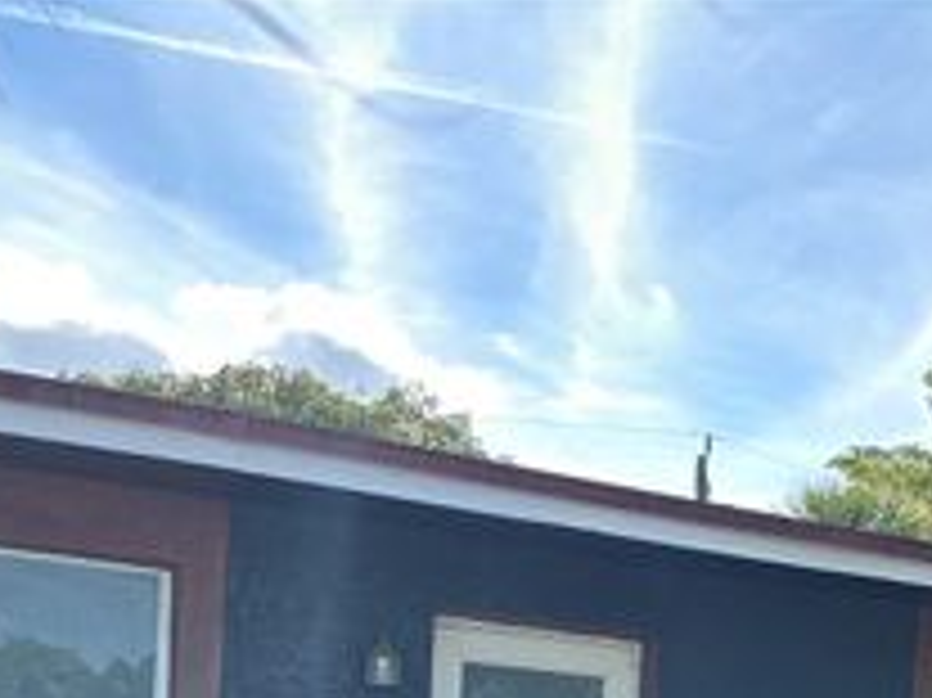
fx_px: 1561
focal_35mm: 58
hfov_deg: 32.1
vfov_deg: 23.1
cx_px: 779
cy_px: 840
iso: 80
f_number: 1.78
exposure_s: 1/1131
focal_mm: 6.86
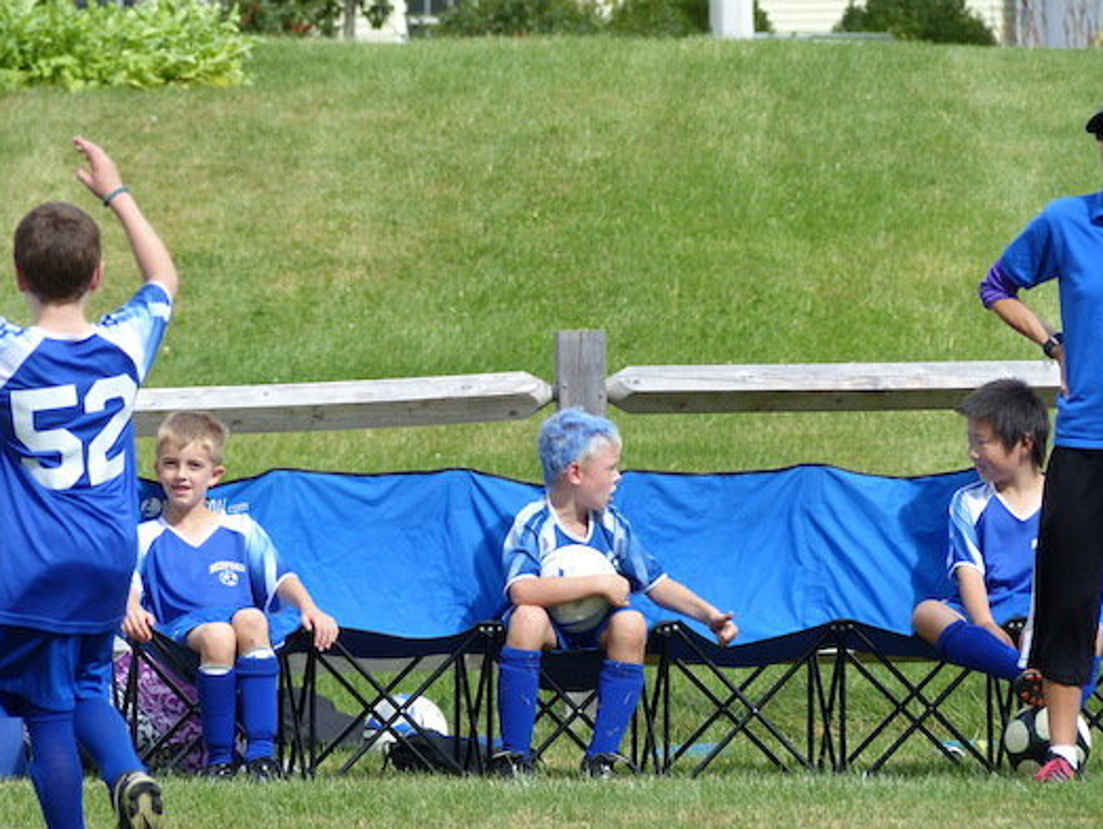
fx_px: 19482
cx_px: 552
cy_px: 420
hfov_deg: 3.2
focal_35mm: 611
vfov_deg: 2.4
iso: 100
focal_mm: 108
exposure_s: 1/500
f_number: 4
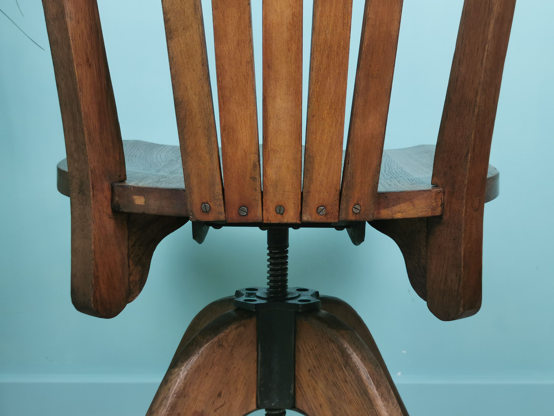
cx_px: 277
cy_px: 208
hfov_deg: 32.2
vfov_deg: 24.4
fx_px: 960
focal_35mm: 60
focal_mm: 5.58
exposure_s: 1/100
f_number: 1.8
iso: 100
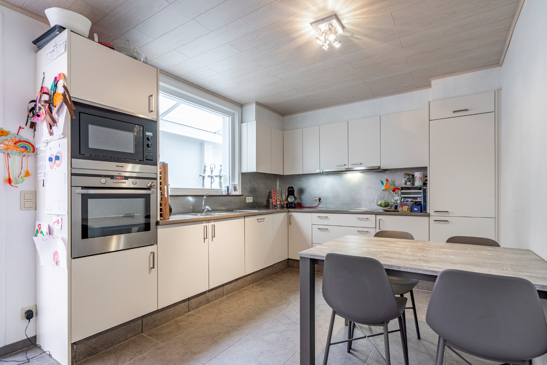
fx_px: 258
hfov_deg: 93.2
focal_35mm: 17
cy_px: 190
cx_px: 285
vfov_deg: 70.4
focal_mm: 16
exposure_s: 1/1.67
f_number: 11
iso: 100
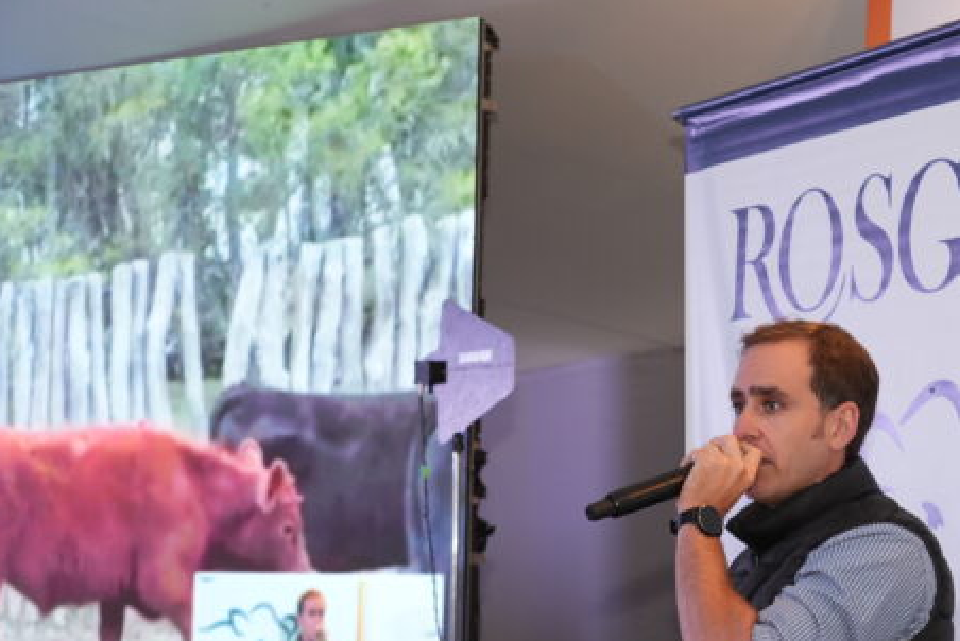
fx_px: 2401
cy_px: 537
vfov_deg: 15.1
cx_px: 792
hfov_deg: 22.3
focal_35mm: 90
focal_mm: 53
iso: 1000
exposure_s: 1/80
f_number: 4
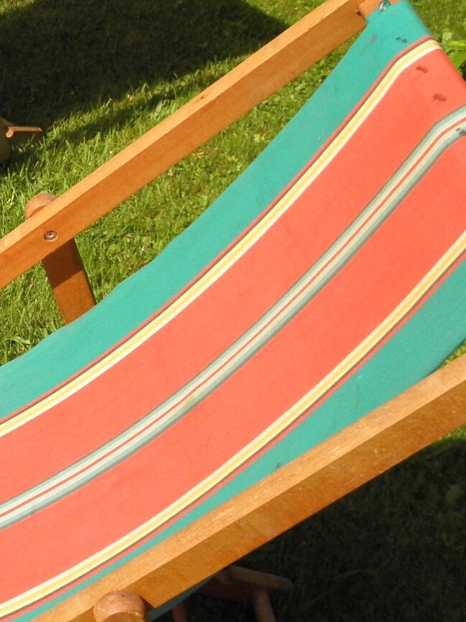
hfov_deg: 16.2
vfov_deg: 22.8
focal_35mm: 86
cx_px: -145
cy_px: 326
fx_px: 1544
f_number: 7
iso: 100
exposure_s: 1/320
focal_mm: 5.2
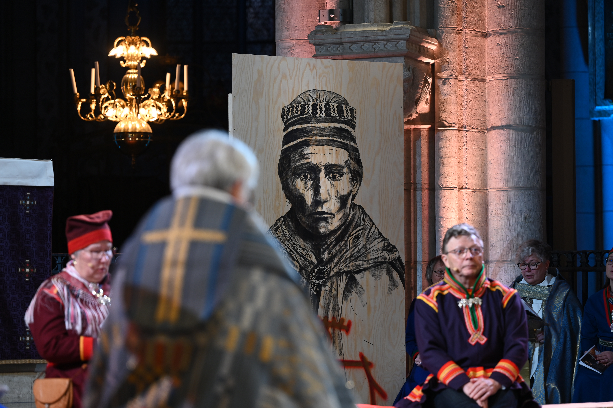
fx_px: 2297
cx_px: 306
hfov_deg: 15.2
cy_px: 204
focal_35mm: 135
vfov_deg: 10.1
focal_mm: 135
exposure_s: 1/60
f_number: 3.2
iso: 360
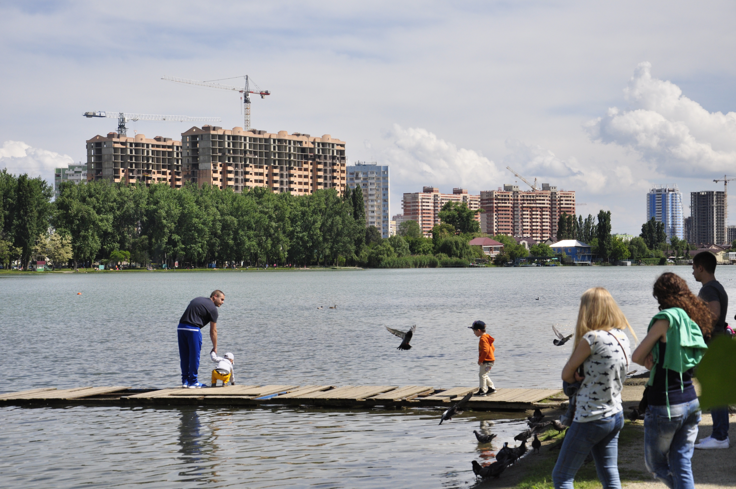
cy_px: 244
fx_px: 1531
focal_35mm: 75
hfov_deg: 27.0
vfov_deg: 18.1
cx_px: 368
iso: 640
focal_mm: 50
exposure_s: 1/4000
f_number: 8
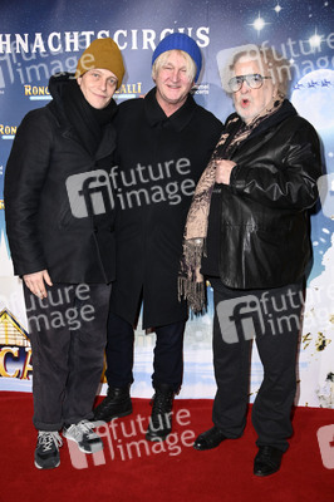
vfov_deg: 48.5
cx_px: 167
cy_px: 251
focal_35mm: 40
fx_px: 558
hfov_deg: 33.3
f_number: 5.6
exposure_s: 1/250
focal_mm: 40
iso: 1250
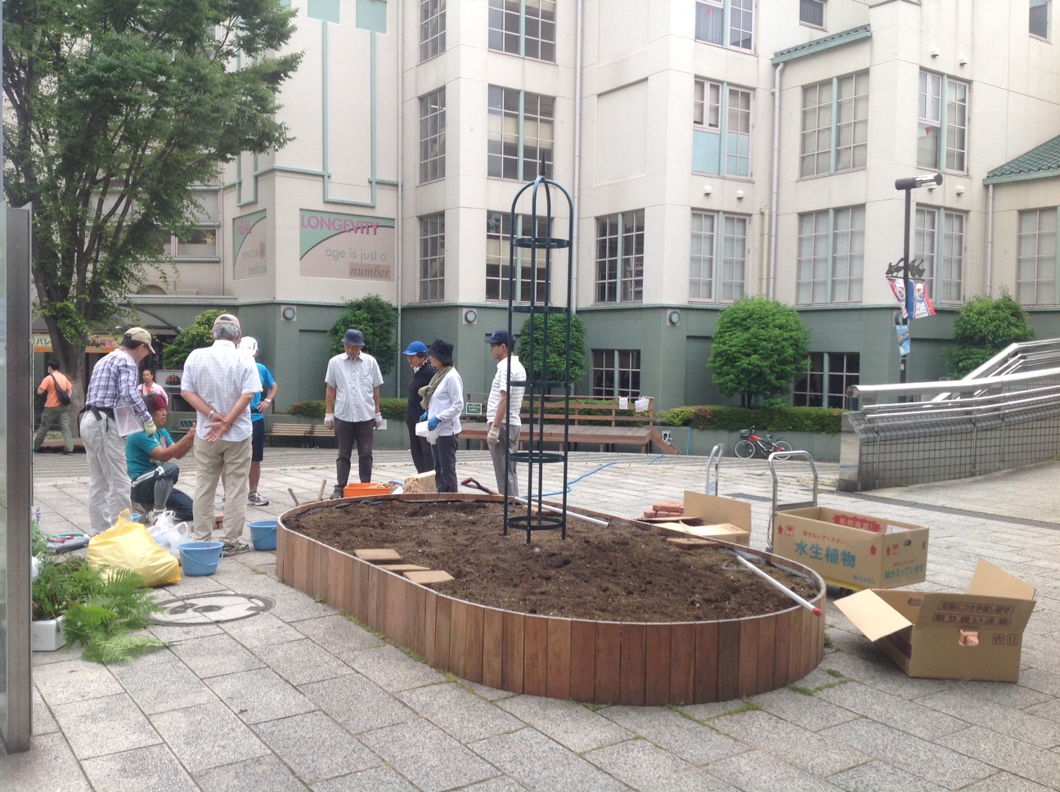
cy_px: 396
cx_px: 530
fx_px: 1070
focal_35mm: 35
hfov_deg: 52.7
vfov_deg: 40.6
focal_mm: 4.28
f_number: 2.4
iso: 50
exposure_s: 1/360
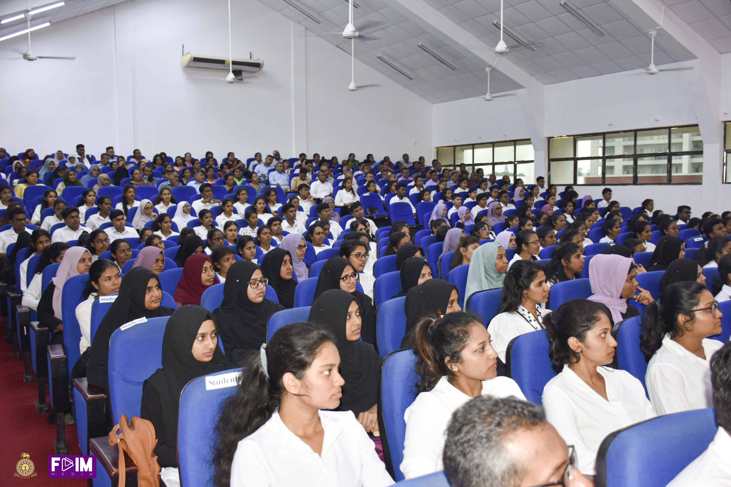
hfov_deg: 55.1
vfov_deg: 38.4
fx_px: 700
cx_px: 366
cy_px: 244
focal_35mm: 34
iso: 720
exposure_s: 1/60
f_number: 3.8
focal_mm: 23
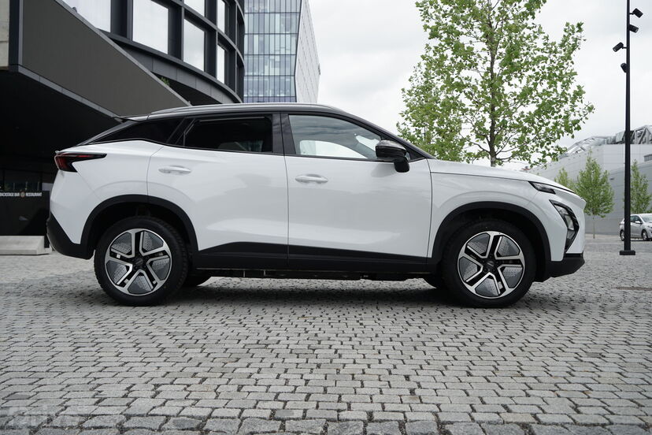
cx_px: 326
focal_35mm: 35
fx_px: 634
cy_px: 218
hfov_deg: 54.4
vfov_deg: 37.9
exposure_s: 1/200
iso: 100
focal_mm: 35
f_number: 5.6
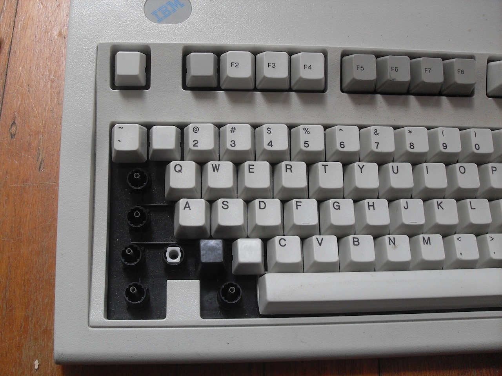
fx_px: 537
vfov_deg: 38.7
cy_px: 188
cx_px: 251
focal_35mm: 37
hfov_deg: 50.1
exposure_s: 1/45
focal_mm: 6.3
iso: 100
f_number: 2.8
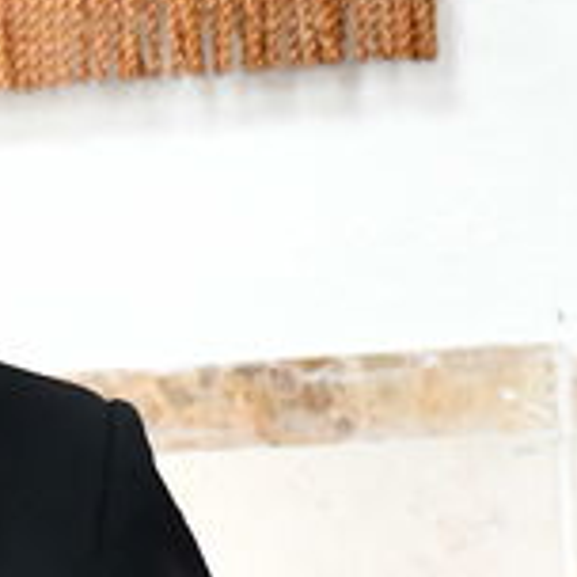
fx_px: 13314
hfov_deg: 2.5
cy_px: 560
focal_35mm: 706
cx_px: 1272
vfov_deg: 2.5
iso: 3200
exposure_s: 1/100
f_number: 5.6
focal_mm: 90
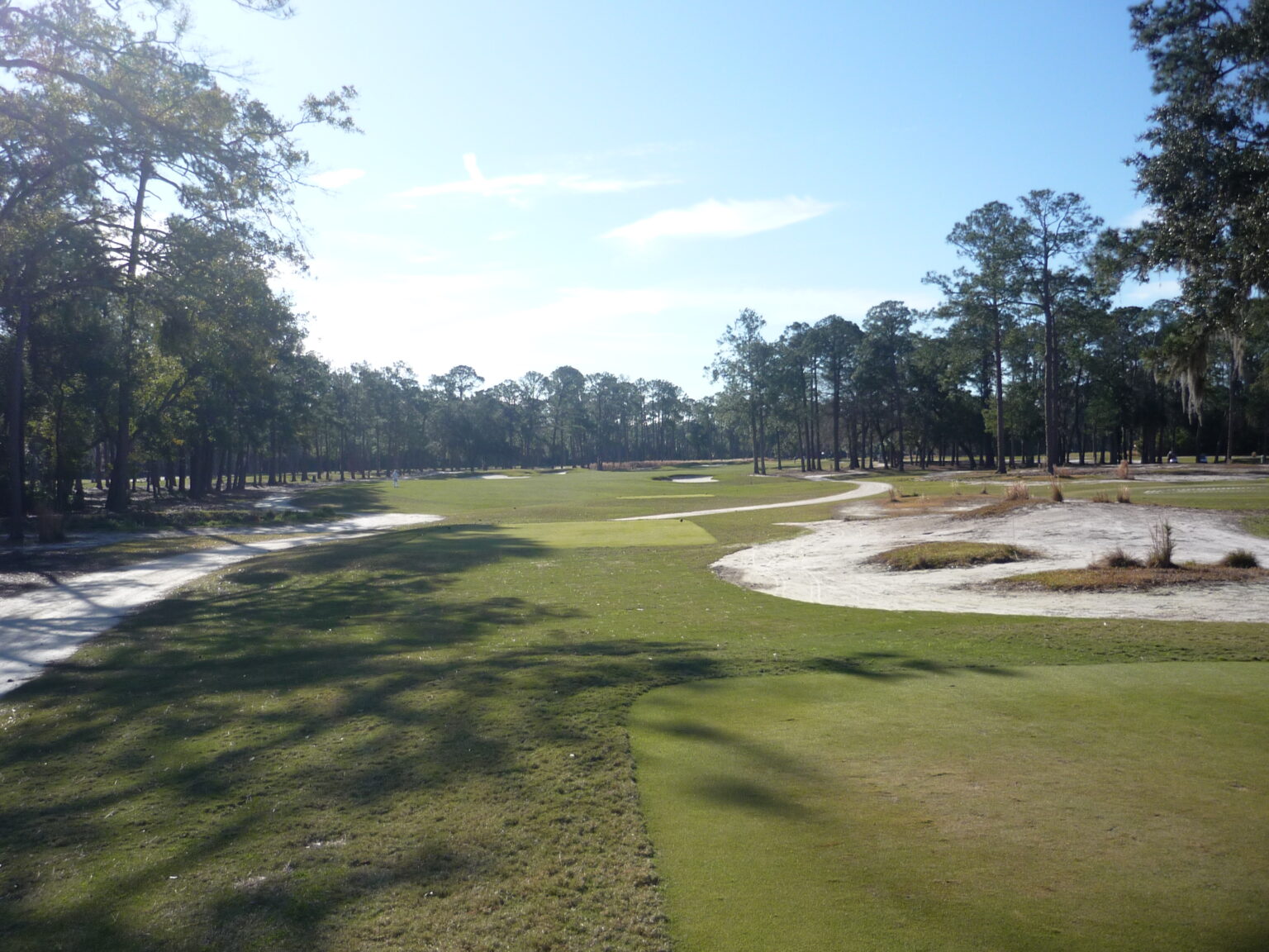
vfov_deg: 42.9
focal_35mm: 33
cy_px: 476
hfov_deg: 55.4
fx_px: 1210
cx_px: 634
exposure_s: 1/200
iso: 100
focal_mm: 5.5
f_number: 8
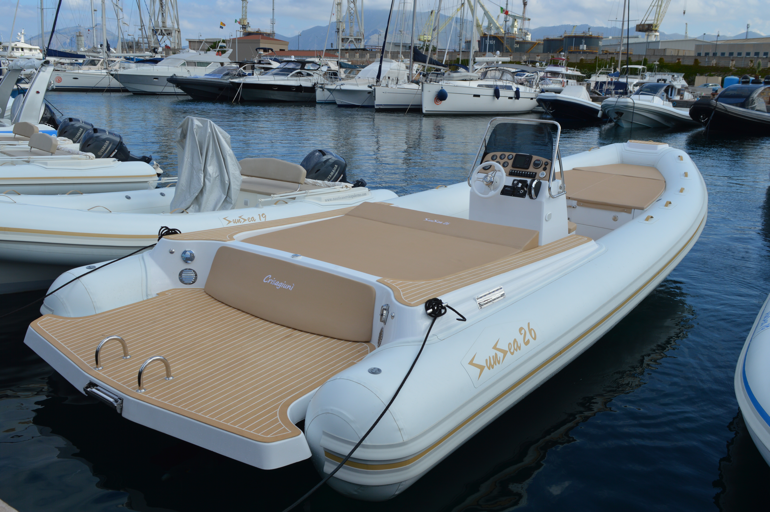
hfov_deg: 57.3
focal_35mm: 33
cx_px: 385
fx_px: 705
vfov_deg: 39.9
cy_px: 256
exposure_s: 1/320
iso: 100
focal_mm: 22
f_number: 9
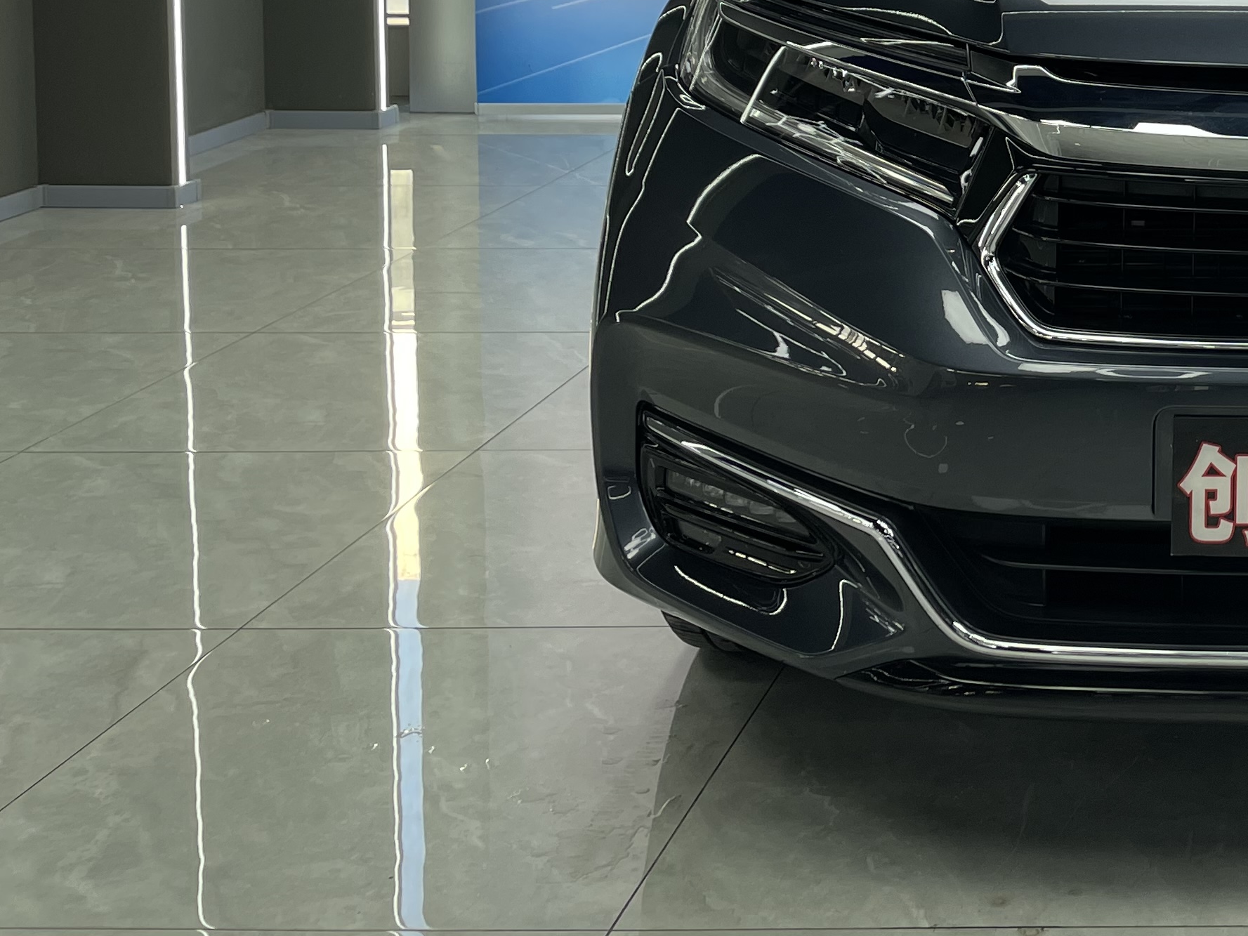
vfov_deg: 23.4
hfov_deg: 29.2
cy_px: -68
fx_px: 2127
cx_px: 1410
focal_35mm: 59
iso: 32
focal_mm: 4.2
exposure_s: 1/129
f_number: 1.6
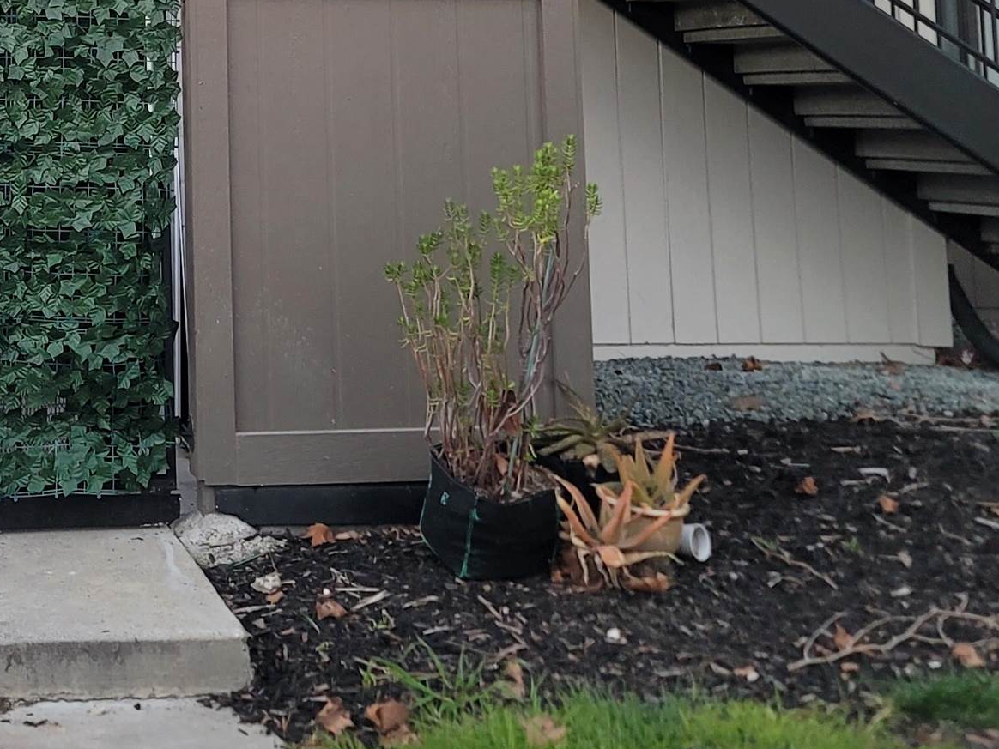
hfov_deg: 27.8
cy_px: -154
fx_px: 1905
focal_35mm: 66
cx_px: 21
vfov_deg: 20.7
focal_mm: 7
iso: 125
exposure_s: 1/120
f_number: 1.8
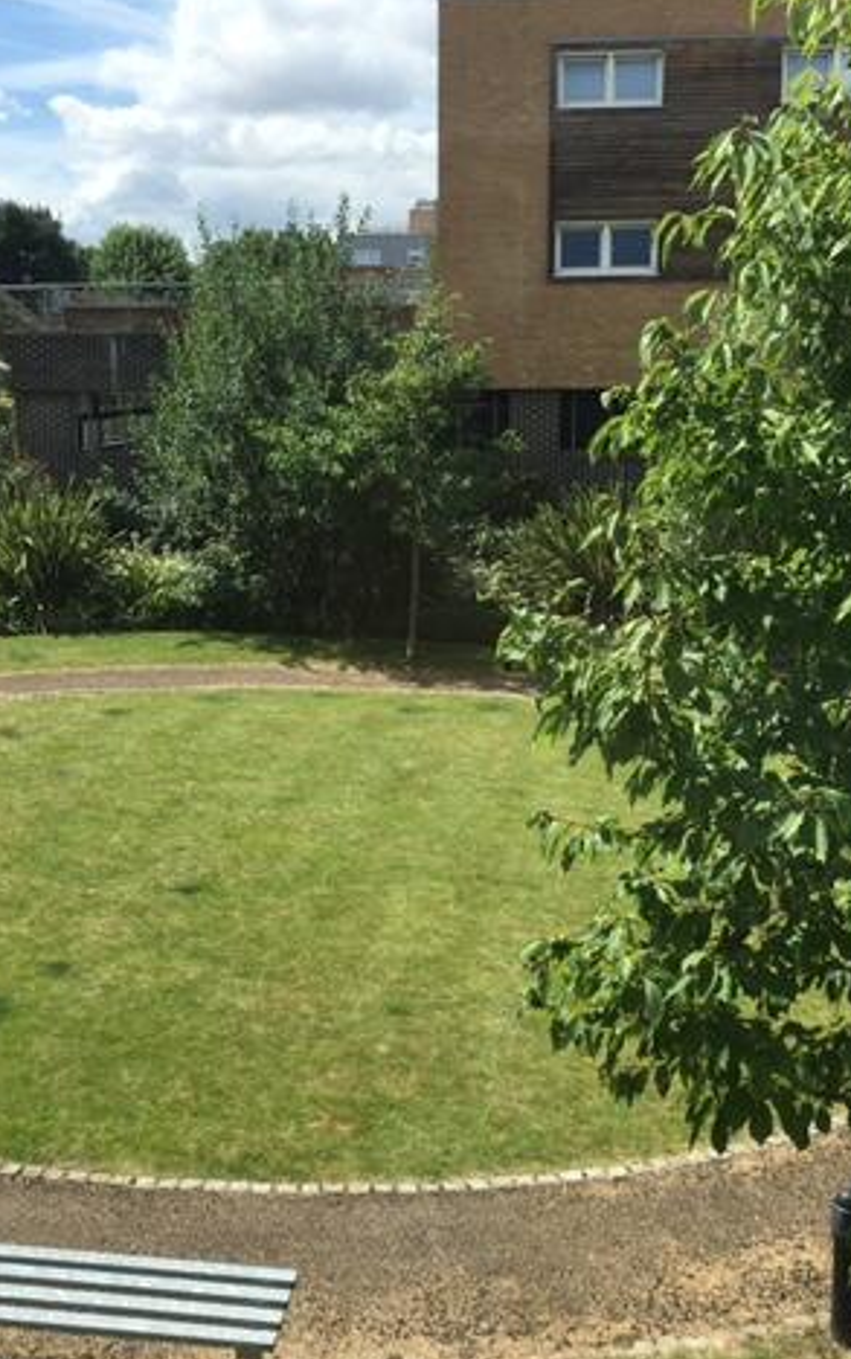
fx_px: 1557
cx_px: 383
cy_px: 685
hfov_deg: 30.6
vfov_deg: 47.2
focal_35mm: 42
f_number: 2.2
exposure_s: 1/1183
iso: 25
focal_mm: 4.15
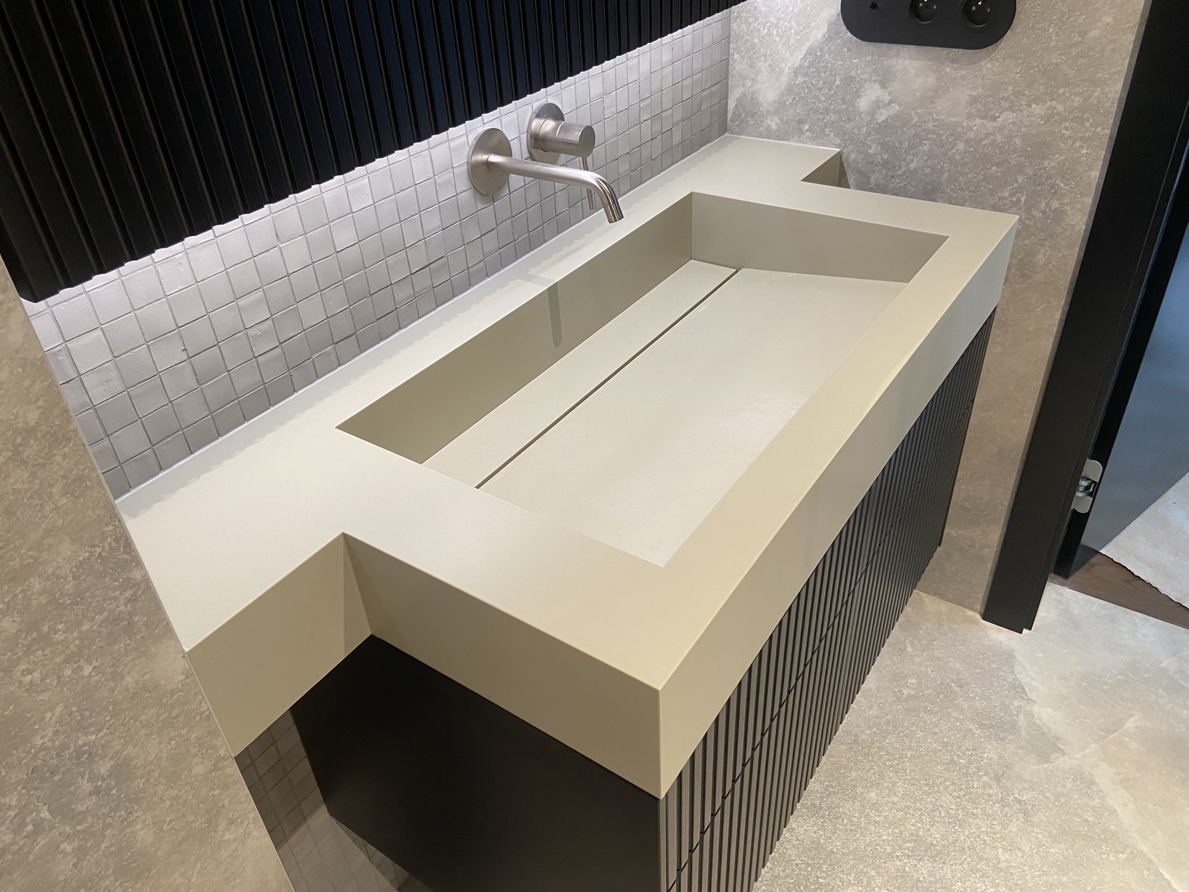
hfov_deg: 67.3
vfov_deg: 53.1
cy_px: 446
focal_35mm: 26
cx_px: 594
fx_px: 893
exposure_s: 1/50
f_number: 1.8
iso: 125
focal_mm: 4.25
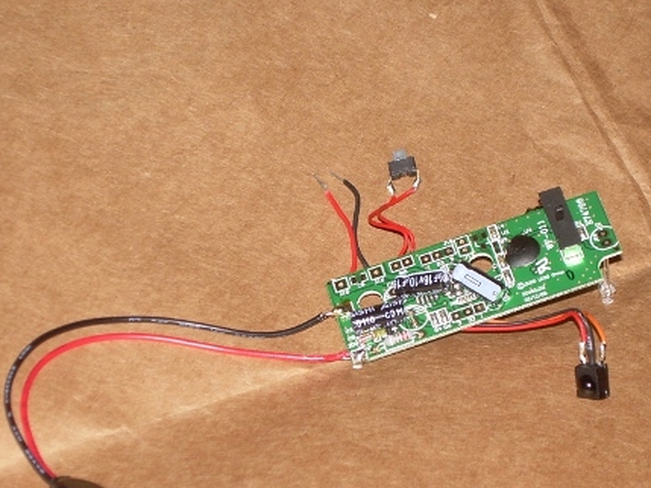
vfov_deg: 9.8
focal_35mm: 152
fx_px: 2859
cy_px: 285
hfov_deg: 13.0
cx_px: 369
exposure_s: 1/60
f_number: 4.6
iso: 50
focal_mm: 17.5
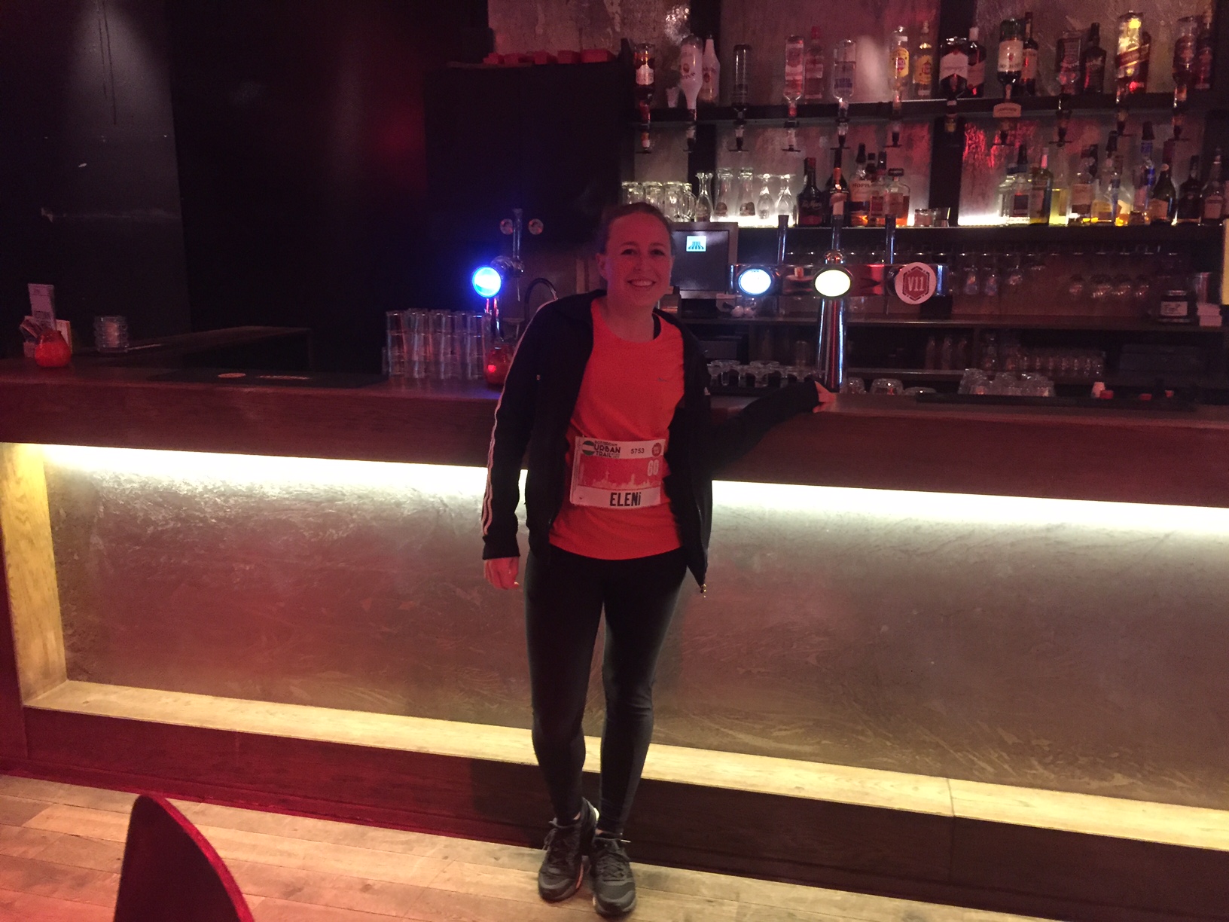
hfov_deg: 61.7
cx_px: 614
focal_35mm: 29
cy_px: 461
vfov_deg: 48.2
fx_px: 1030
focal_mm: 4.15
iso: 320
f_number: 2.2
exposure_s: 1/17
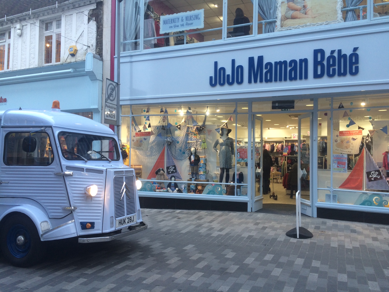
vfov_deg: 48.2
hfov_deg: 61.7
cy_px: 146
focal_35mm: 29
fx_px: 326
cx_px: 194
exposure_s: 1/50
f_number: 2.2
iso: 32
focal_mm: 4.15
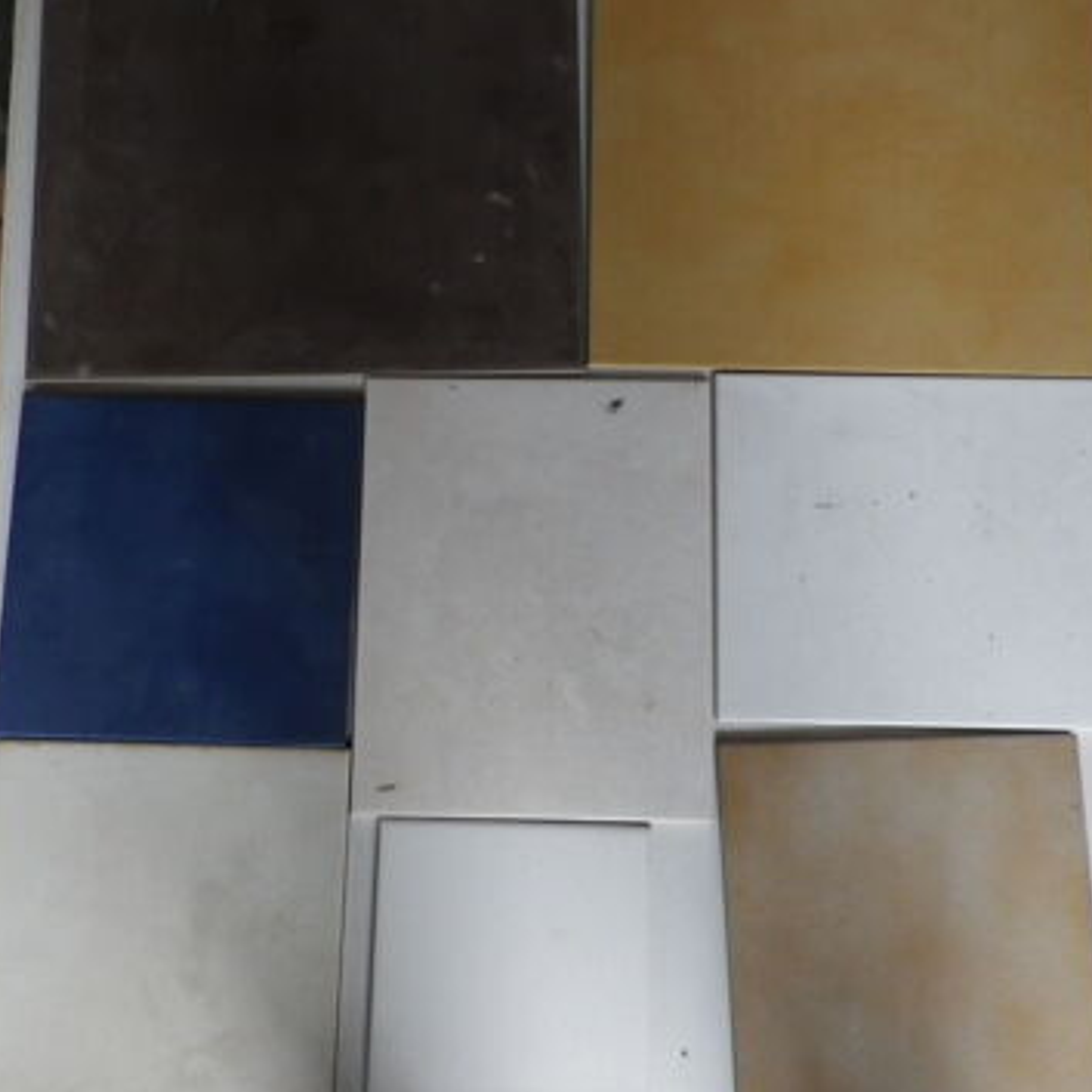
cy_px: 546
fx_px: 1071
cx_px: 518
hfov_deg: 54.0
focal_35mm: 30
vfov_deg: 54.0
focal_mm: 4.5
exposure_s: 1/50
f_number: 3.5
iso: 400
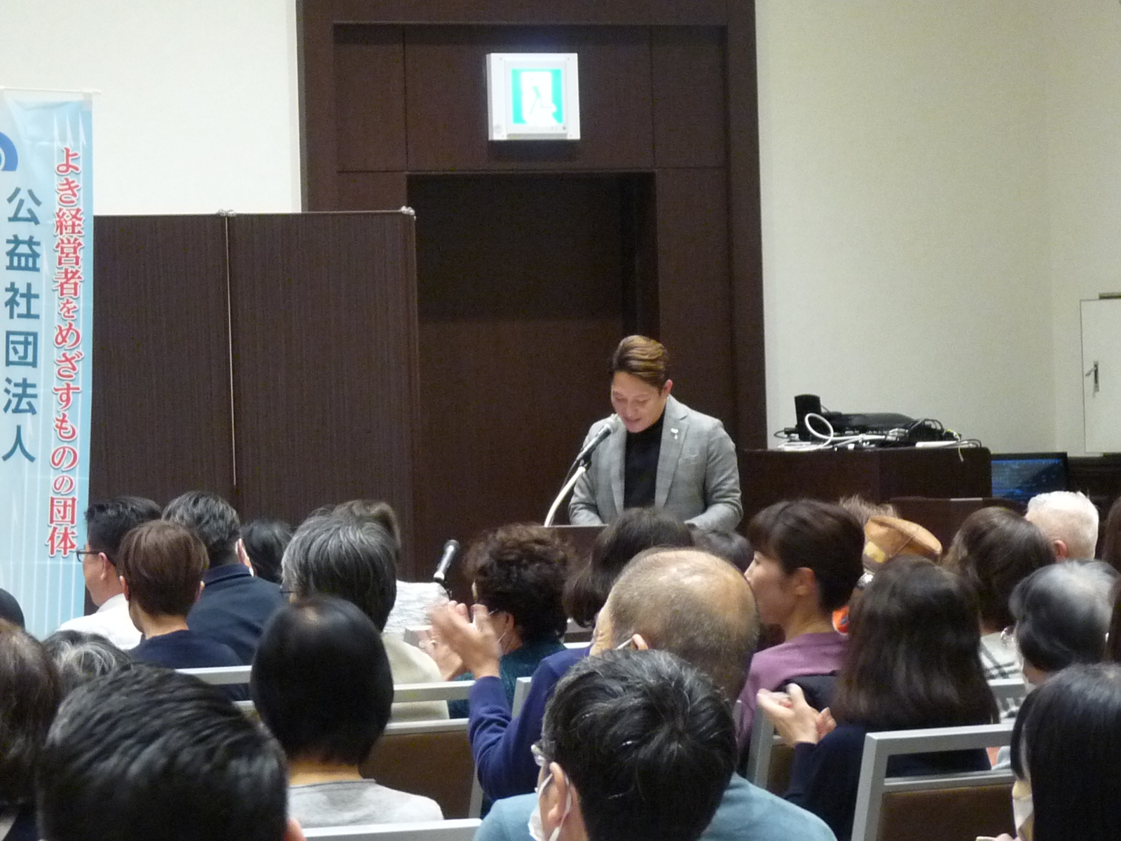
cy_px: 420
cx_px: 560
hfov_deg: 11.8
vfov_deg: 8.9
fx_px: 5408
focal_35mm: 167
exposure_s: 1/20
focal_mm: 16.7
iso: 400
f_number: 3.4
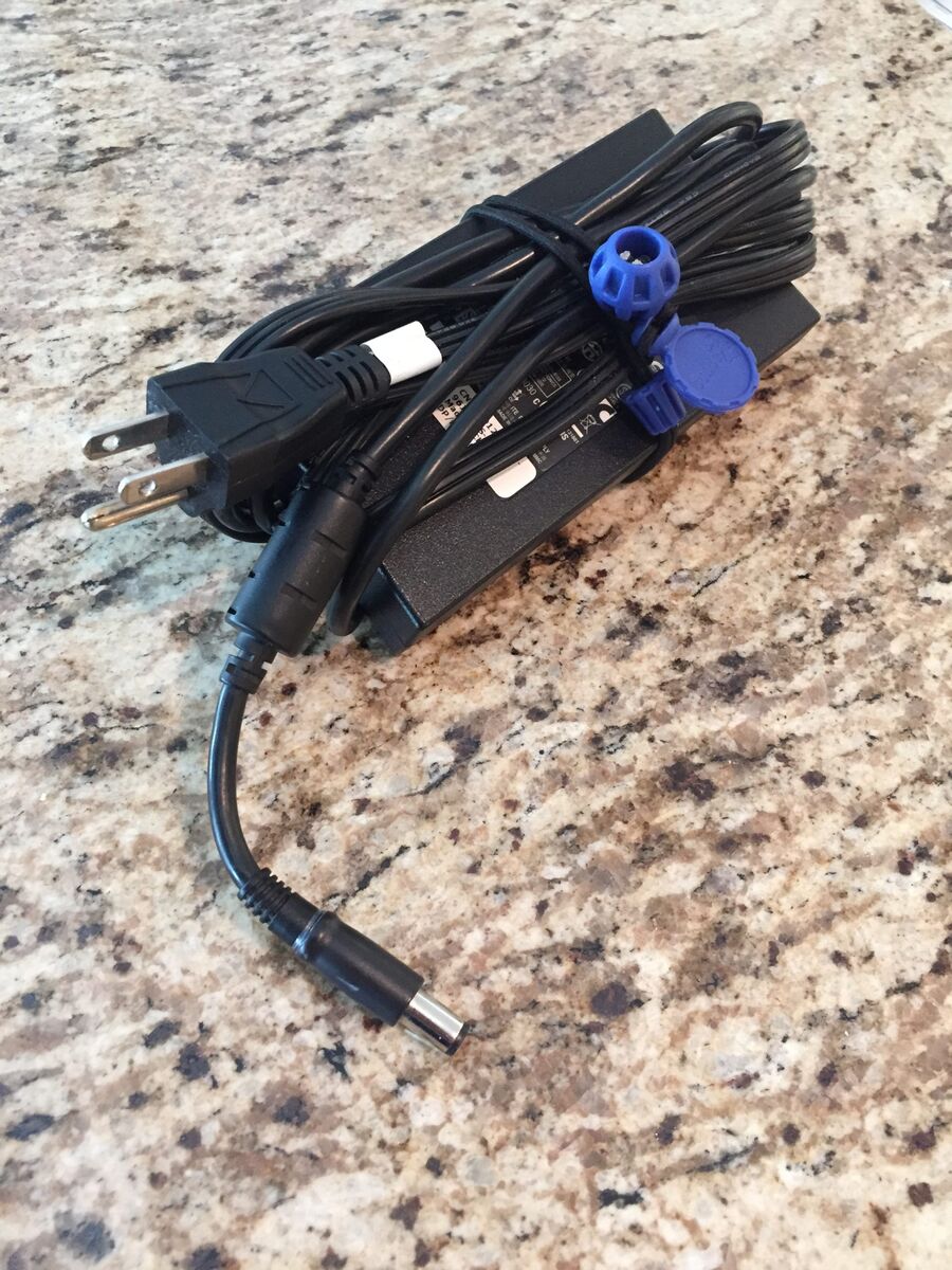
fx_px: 1063
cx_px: 476
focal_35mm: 29
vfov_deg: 61.7
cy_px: 635
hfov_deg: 48.2
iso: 250
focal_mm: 4.15
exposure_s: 1/30
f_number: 2.2
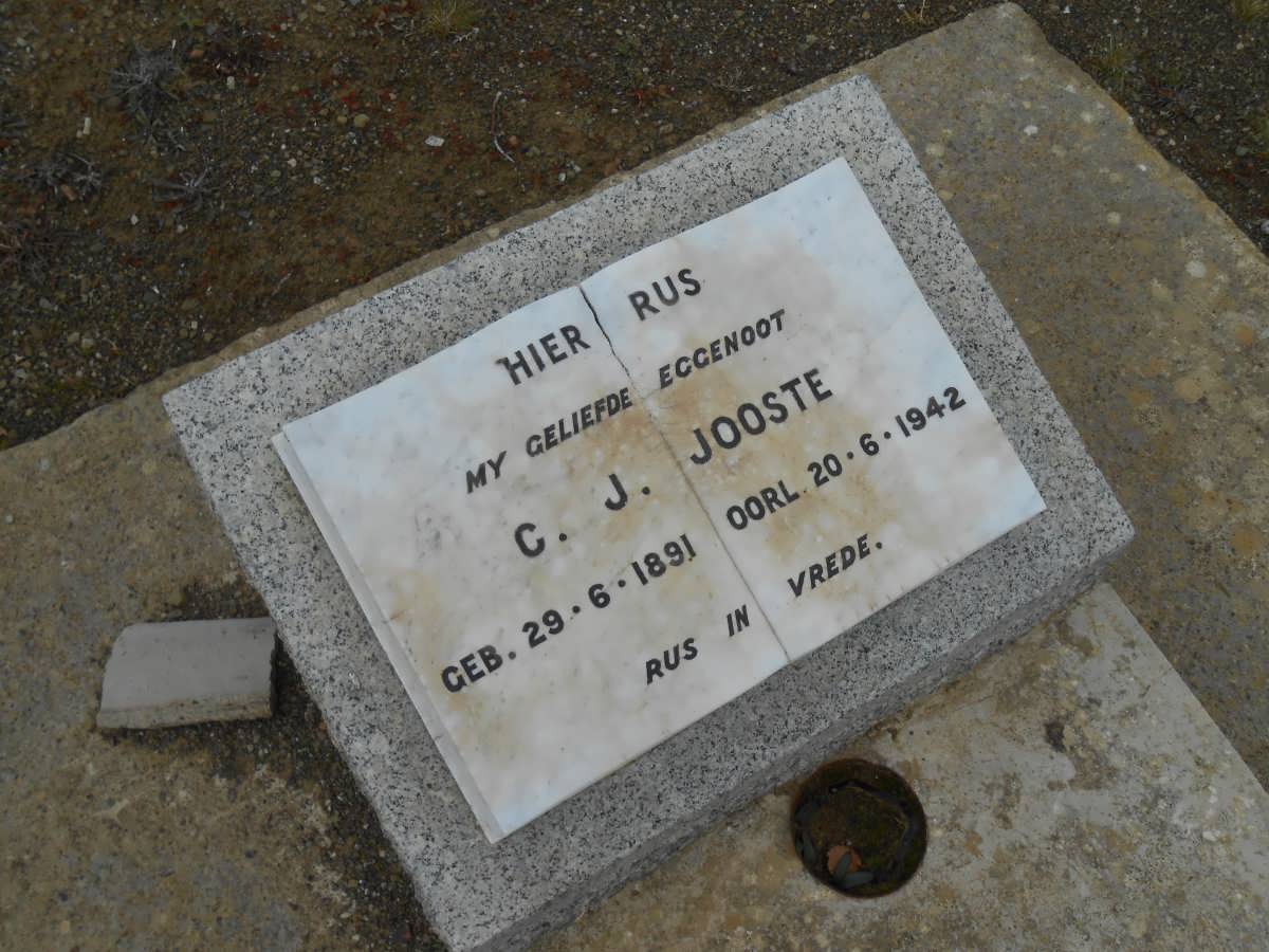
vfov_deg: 41.8
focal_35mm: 34
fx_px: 1246
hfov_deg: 54.0
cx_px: 634
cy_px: 476
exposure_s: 1/400
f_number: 3.9
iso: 80
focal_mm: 6
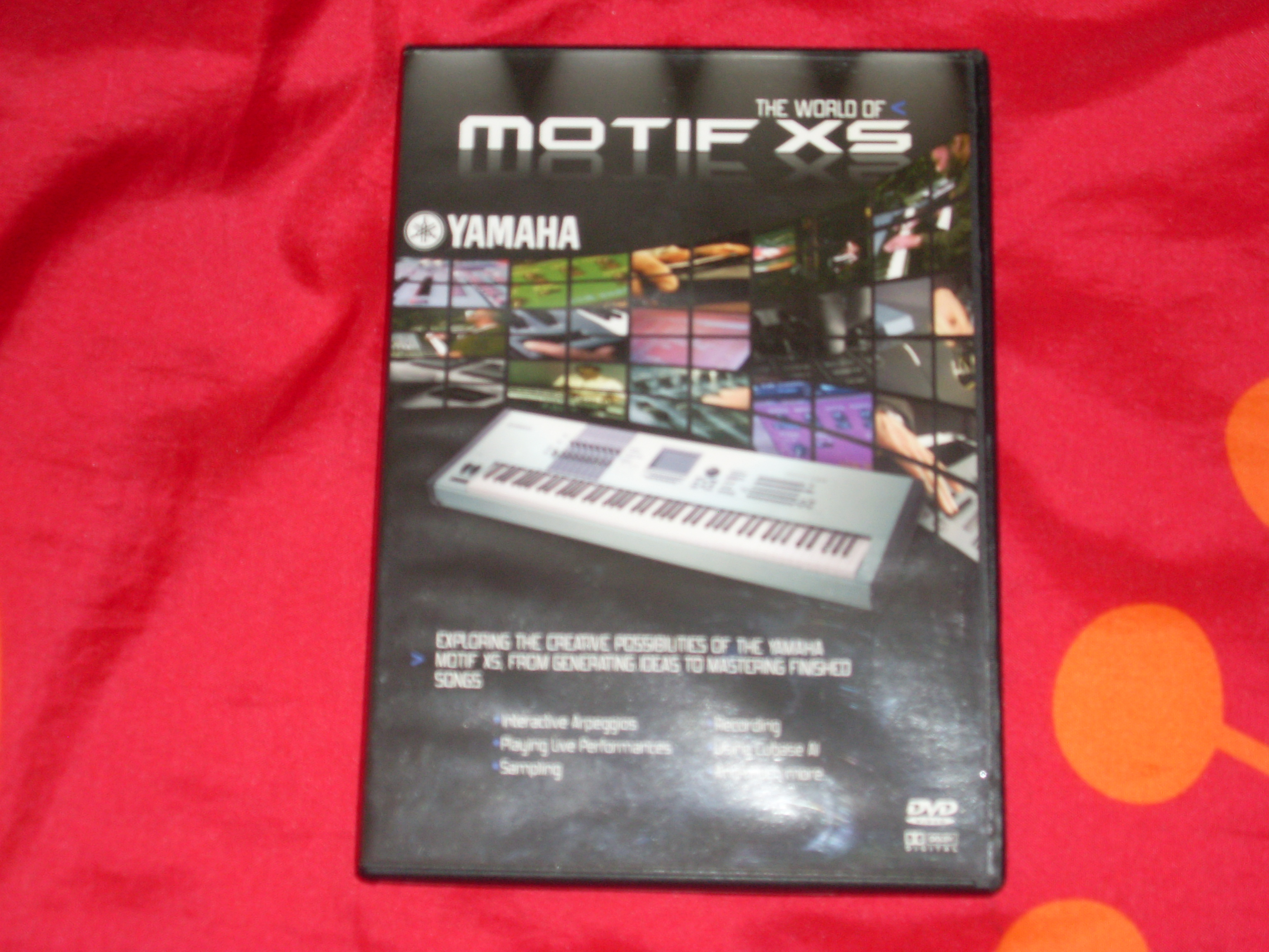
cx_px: 634
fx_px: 2200
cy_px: 476
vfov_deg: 24.4
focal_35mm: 60
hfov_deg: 32.2
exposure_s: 1/60
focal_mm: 9.9
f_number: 3.8
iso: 100
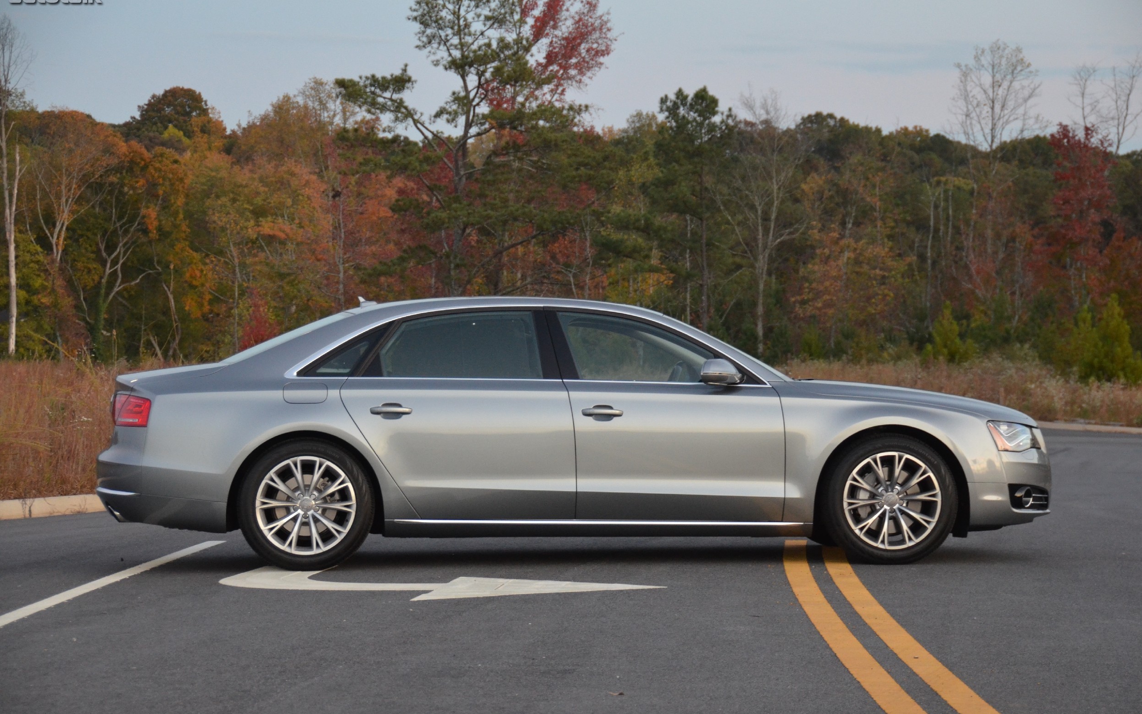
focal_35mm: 95
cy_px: 365
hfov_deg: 21.9
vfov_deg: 13.8
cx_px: 573
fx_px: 2957
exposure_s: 1/30
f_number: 4.8
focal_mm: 62
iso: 1600
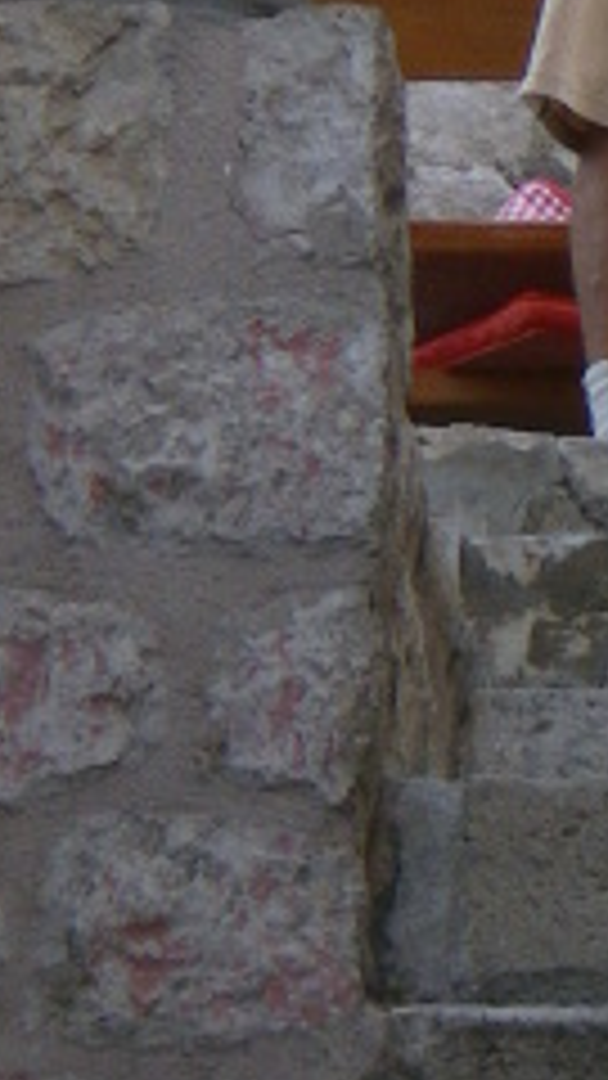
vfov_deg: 4.9
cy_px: -252
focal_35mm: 441
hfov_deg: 2.8
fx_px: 12639
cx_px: 840
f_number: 5.9
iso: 160
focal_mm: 18.9
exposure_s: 1/100
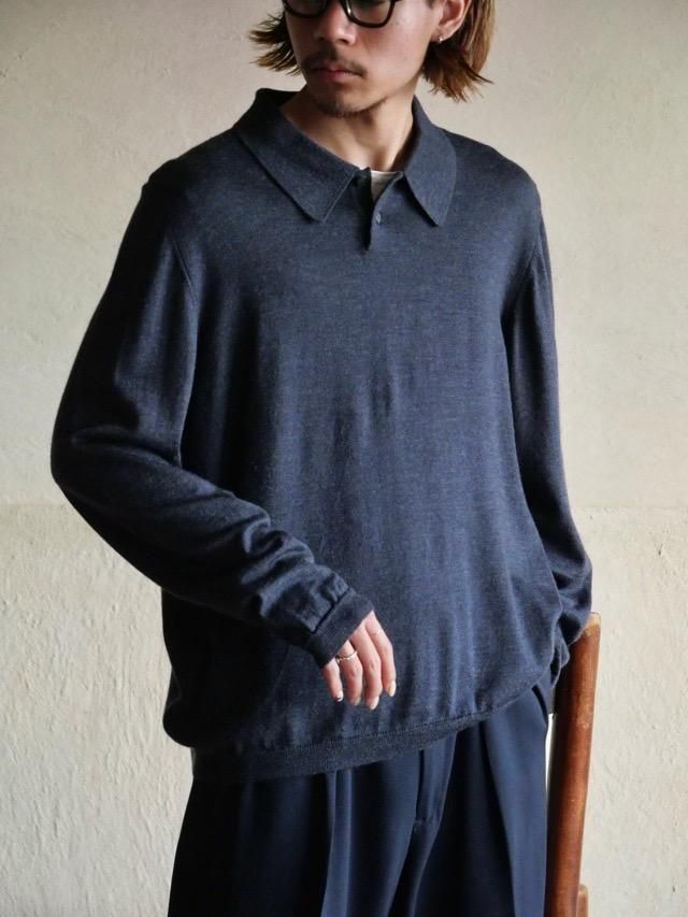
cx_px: 344
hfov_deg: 14.2
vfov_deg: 18.9
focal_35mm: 104
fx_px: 2755
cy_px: 458
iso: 3200
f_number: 4
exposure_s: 1/60
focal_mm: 52
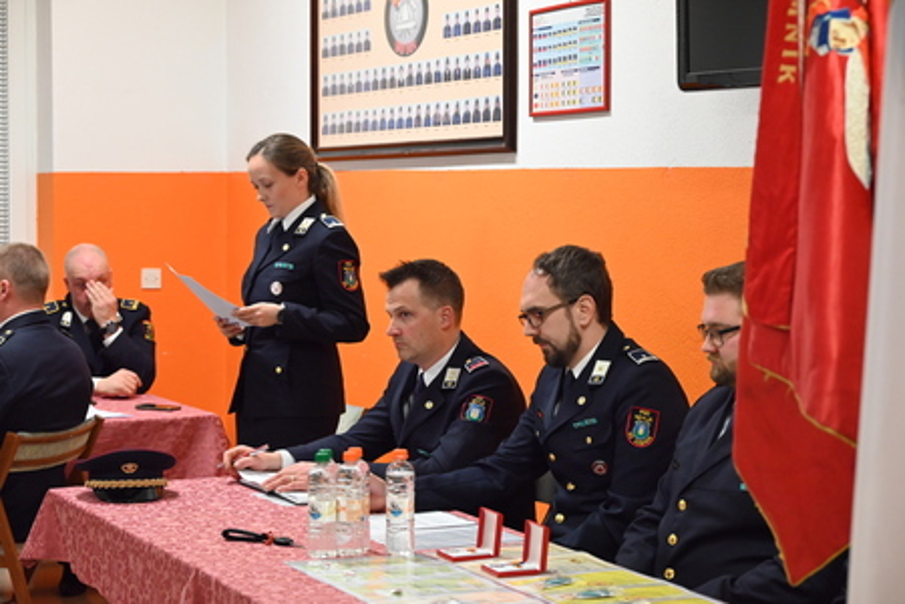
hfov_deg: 25.7
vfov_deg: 17.3
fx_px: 1986
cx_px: 452
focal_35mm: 79
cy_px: 302
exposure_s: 1/60
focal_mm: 79
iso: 4500
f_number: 6.3
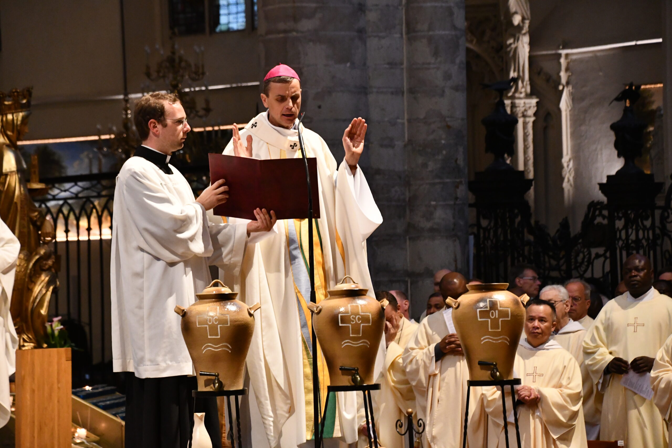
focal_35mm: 150
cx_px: 336
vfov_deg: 9.1
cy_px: 224
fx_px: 2800
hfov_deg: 13.7
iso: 5000
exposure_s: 1/60
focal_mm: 100
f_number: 5.6
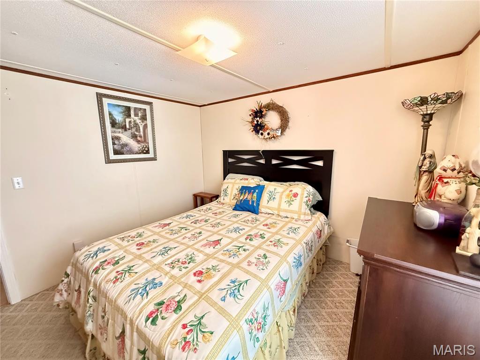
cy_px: 180
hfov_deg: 102.1
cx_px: 240
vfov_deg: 85.7
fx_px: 194
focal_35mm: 14
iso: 800
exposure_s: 1/60
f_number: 2.2
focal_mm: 2.22
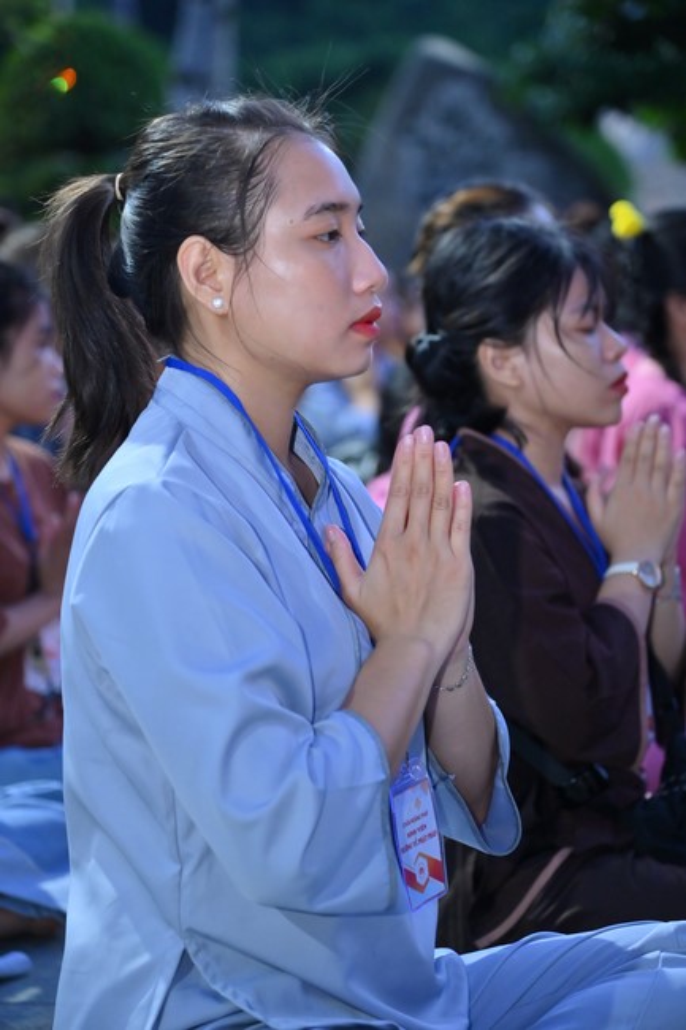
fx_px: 3432
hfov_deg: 11.4
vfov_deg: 17.1
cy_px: 515
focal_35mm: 120
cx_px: 343
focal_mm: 120
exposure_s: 1/50
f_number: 4.5
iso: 2000
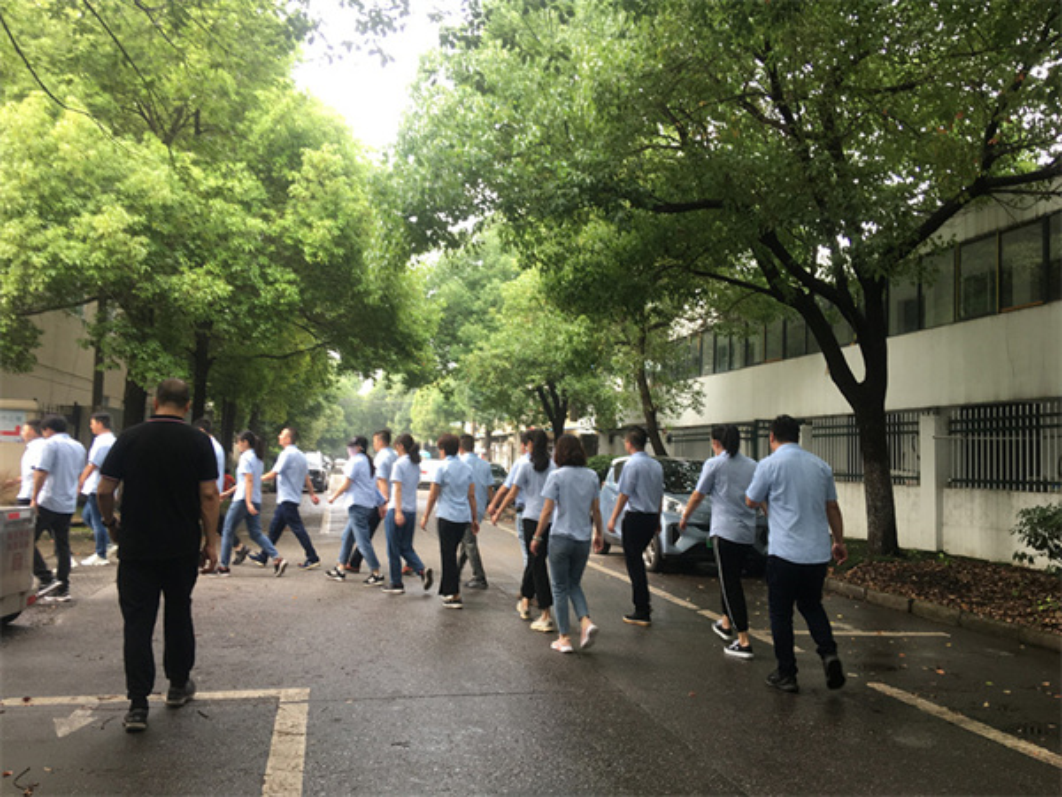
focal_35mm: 29
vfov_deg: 48.2
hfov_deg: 61.7
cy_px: 398
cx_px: 531
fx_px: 890
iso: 25
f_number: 2.2
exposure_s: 1/100
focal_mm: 4.15
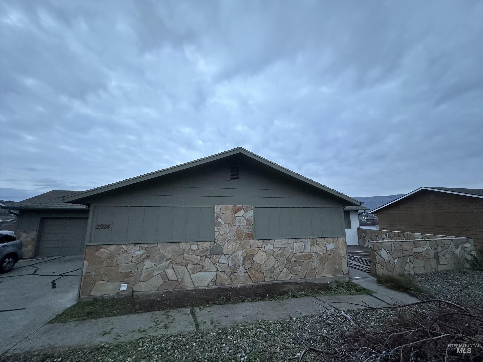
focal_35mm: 14
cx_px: 242
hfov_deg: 102.1
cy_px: 181
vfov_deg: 85.7
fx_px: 195
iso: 320
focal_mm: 2.22
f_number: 2.2
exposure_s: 1/96
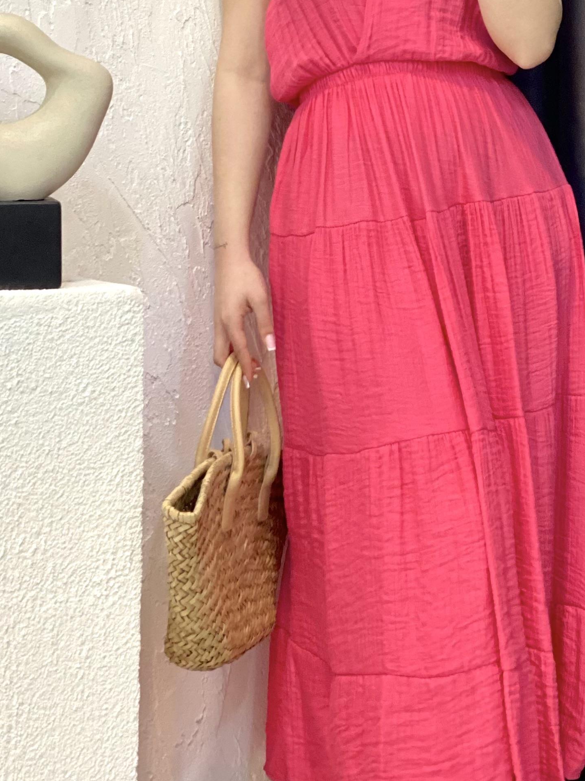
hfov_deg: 13.8
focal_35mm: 107
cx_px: 391
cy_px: 290
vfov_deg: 18.3
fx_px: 2411
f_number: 2
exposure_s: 1/122
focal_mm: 6
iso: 200
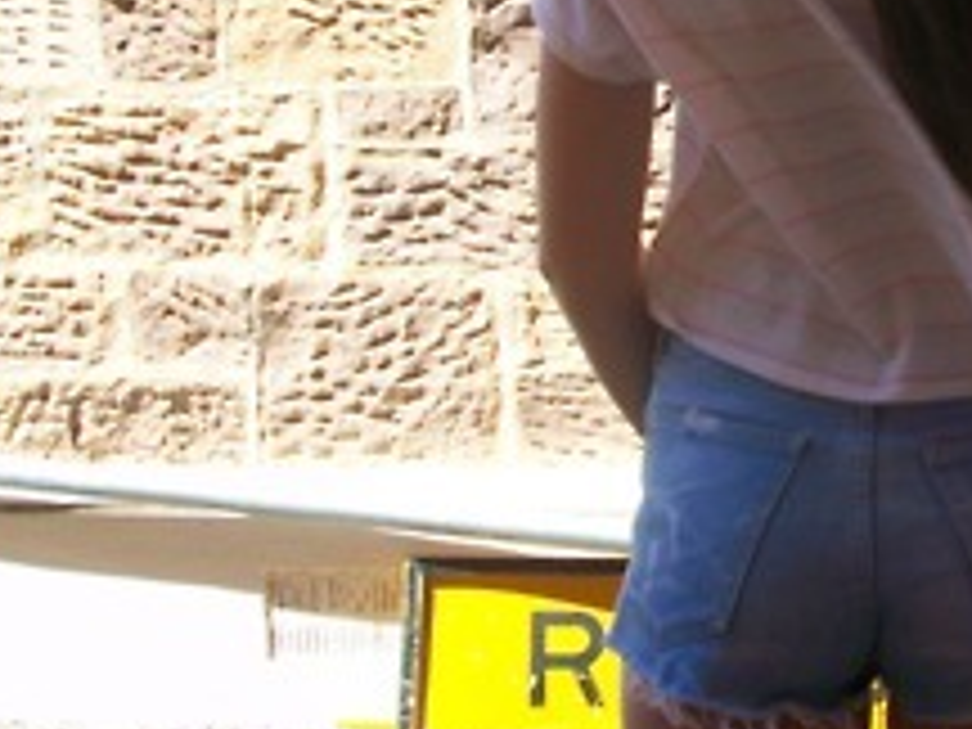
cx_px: 1066
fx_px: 2078
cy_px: 124
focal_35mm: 74
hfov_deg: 24.6
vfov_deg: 19.6
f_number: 2.8
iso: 64
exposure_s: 1/250
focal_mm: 5.7
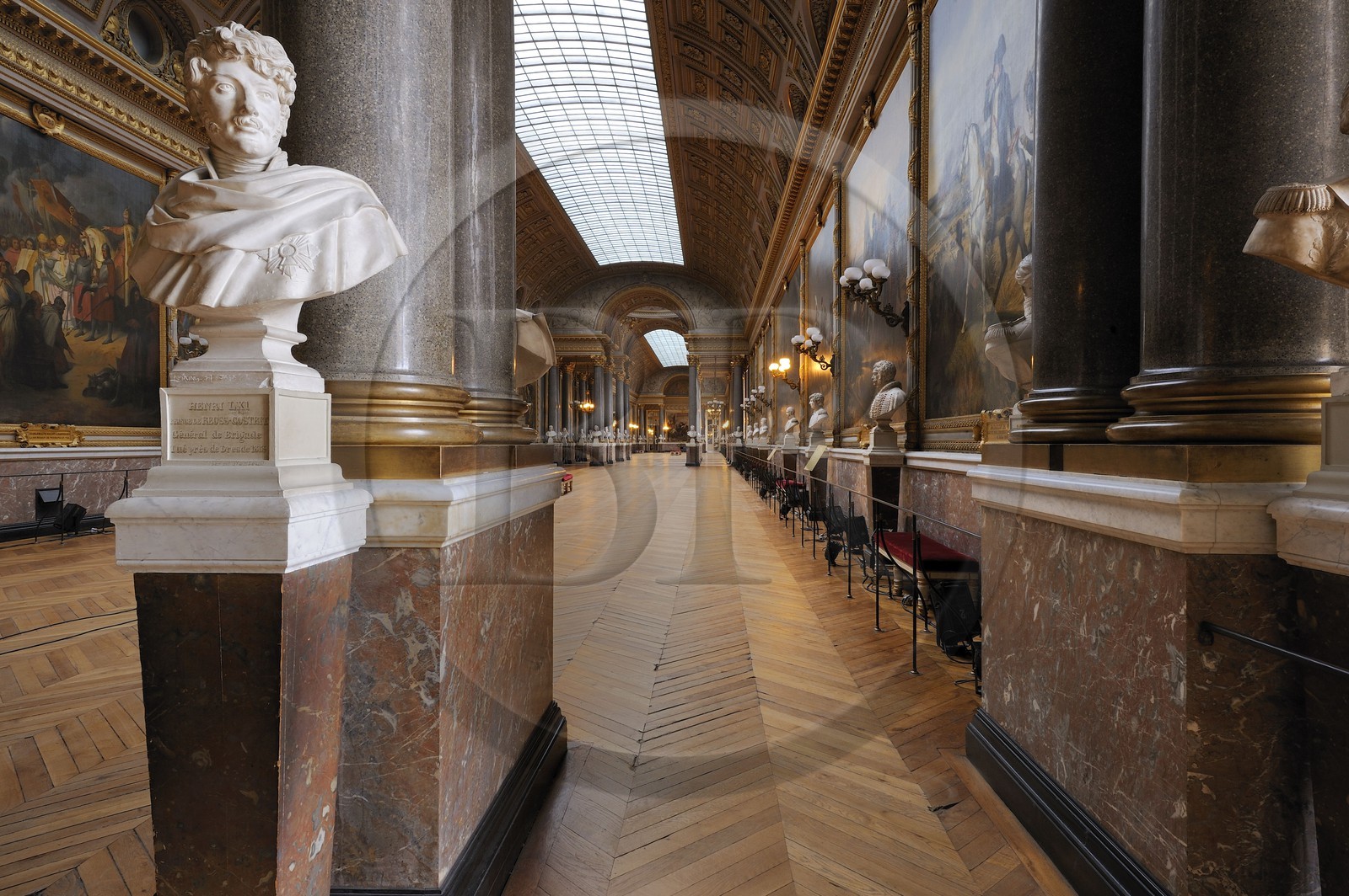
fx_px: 824
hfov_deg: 78.6
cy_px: 448
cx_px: 674
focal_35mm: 22
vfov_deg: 57.1
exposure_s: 2
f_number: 18
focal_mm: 22
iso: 200
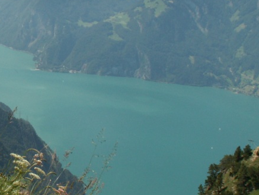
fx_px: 614
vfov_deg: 18.0
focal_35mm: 82
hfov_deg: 22.7
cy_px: 67
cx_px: -15
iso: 50
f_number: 8
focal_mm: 5.86
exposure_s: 1/160
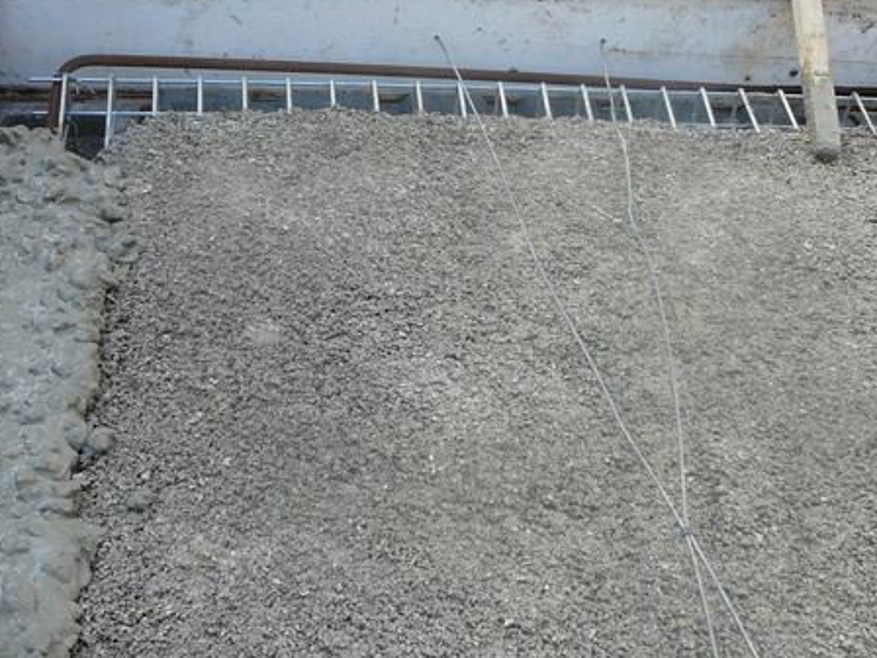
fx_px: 1267
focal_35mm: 50
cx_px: 472
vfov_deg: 29.1
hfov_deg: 38.2
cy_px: 362
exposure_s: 1/200
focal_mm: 5.2
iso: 80
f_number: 2.8
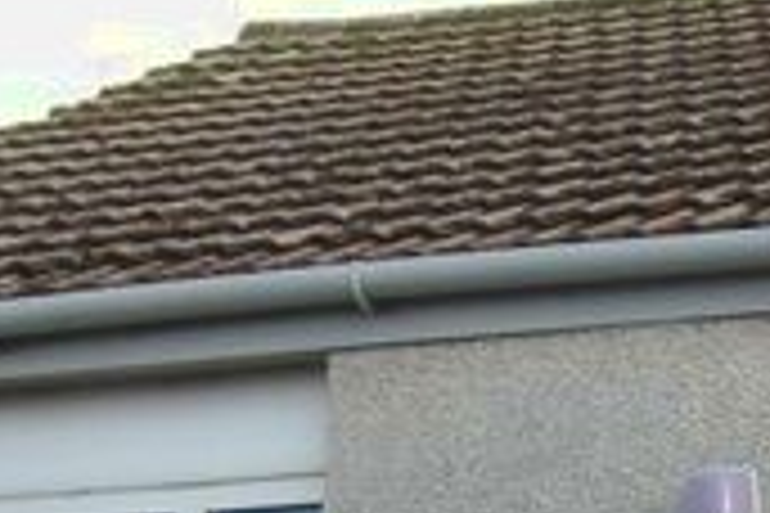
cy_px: 826
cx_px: 982
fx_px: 4106
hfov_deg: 10.5
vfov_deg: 7.0
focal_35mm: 192
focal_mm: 7.5
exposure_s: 1/198
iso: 64
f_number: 3.5
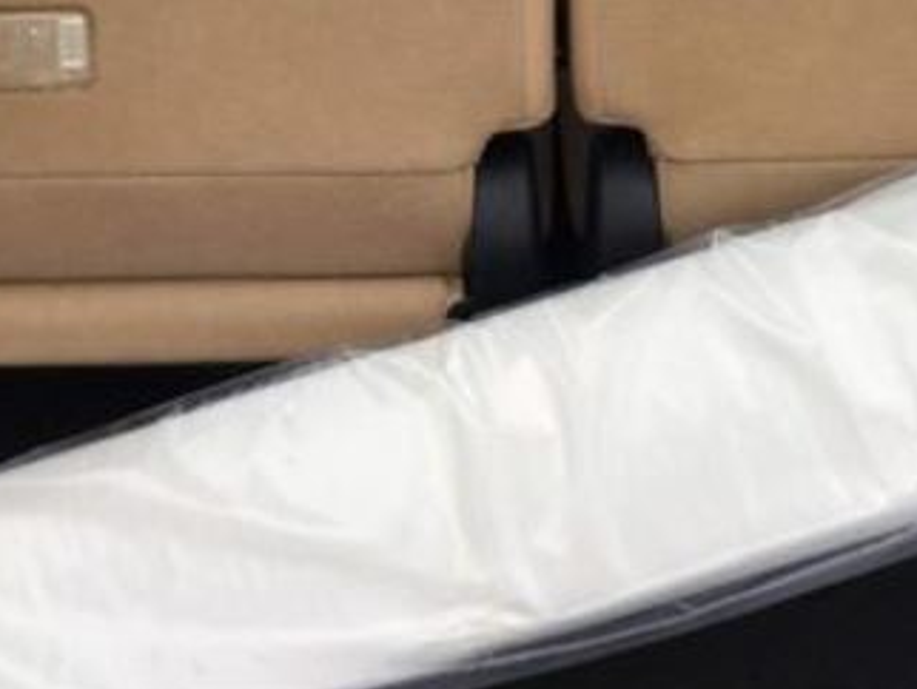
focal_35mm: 77
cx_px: 561
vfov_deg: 18.1
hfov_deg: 25.3
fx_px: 2041
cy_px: -151
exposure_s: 1/268
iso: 25
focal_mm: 3.3
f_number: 2.4
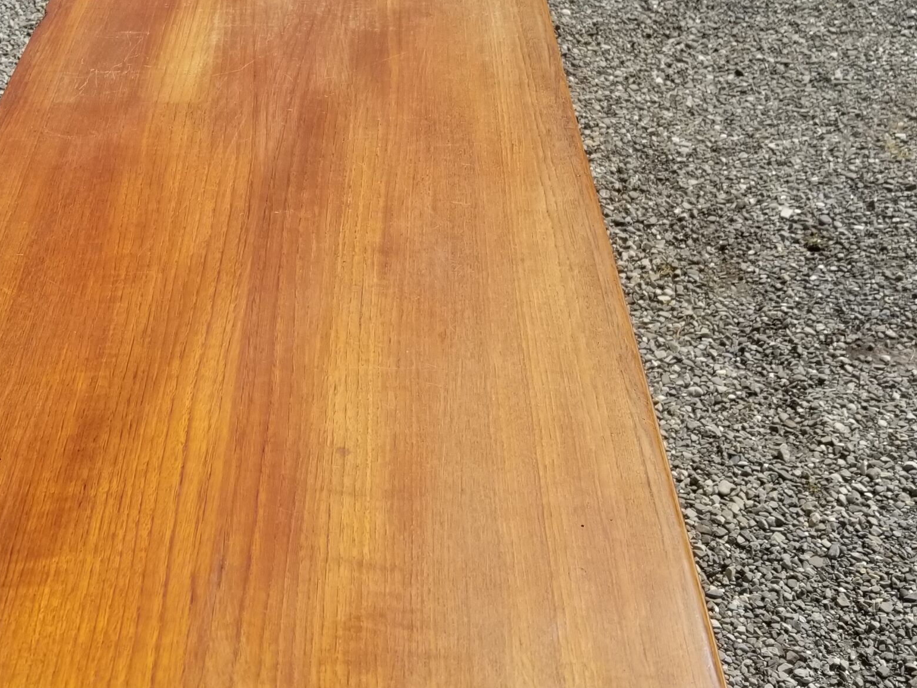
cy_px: 256
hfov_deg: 39.3
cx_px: 334
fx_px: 1272
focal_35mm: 48
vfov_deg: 30.1
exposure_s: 1/2952
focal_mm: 4.25
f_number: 1.7
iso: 50
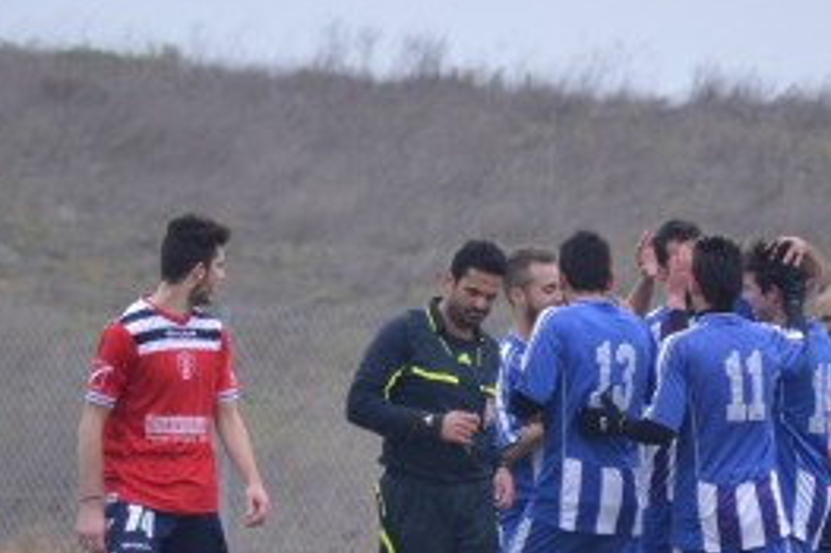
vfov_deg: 1.8
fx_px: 17393
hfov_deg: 2.7
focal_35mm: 754
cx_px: 439
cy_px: 446
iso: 400
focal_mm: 200
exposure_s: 1/500
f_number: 5.6
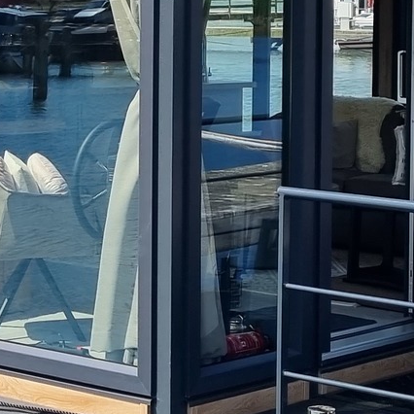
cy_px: 59
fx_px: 1827
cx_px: 82
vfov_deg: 12.8
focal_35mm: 135
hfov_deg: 12.9
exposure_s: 1/2456
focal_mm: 5.4
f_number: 1.8
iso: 50
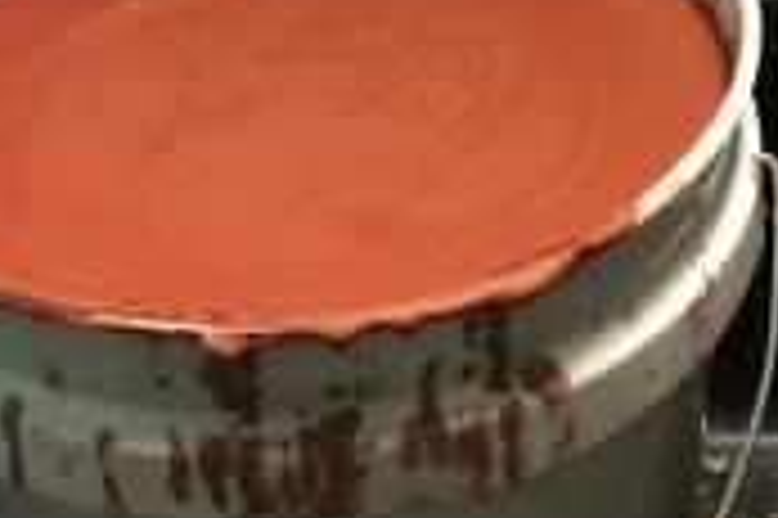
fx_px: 2332
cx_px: 706
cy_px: 768
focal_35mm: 108
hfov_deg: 18.6
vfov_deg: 12.1
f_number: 2.2
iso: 64
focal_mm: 4.15
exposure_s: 1/4
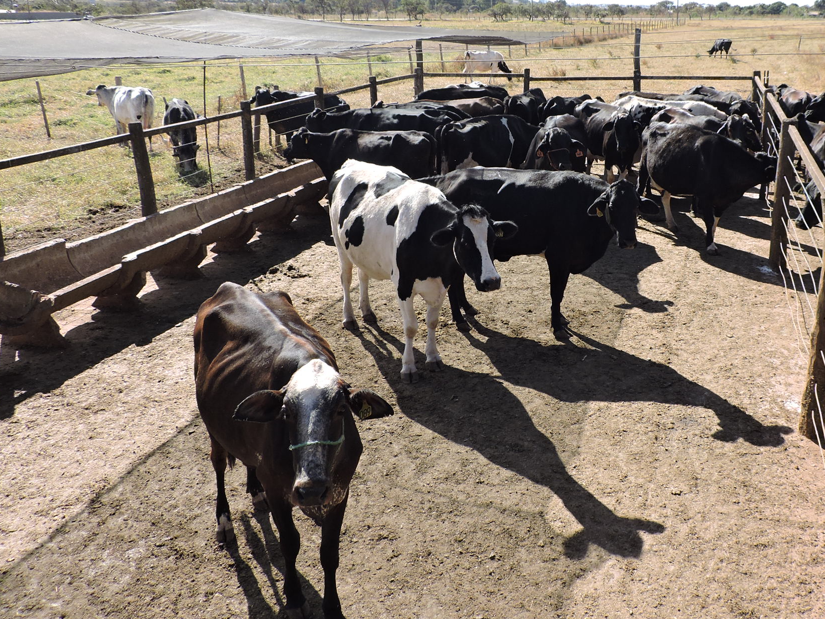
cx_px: 545
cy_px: 234
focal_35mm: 33
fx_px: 786
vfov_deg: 42.6
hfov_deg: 54.3
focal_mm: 4.3
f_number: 3
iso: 100
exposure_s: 1/500
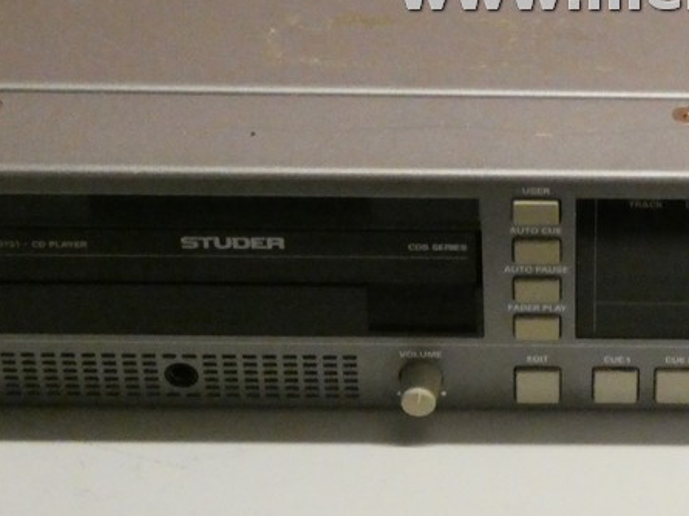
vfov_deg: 12.0
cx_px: 658
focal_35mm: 122
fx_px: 2427
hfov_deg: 15.9
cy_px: -11
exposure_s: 1/30
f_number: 4.1
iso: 1600
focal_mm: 9
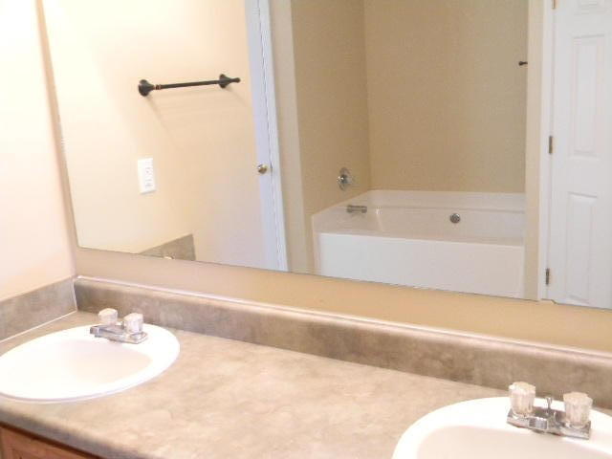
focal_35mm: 36
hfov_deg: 51.4
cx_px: 306
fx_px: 636
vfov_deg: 39.7
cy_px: 230
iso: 400
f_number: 3.7
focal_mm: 6.4
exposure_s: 1/13.1
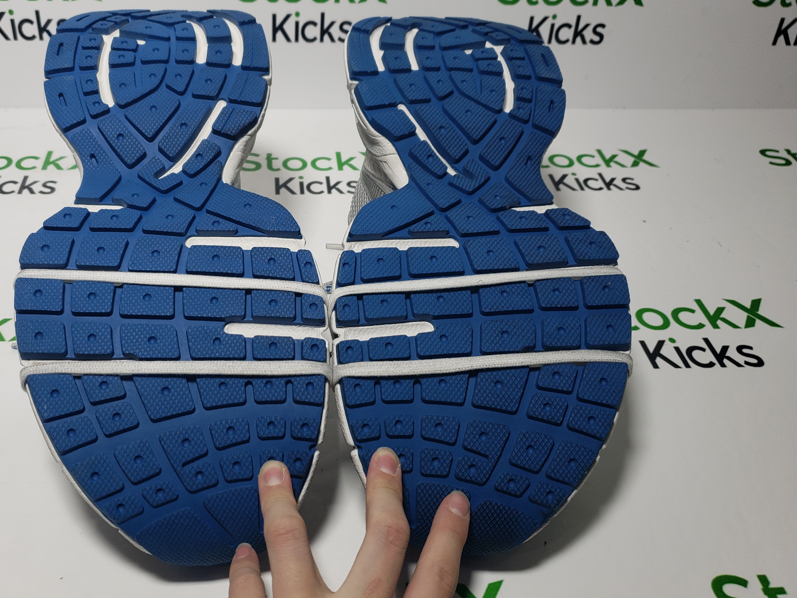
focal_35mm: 32
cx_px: 316
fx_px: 737
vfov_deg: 44.1
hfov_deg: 56.4
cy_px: 276
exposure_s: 1/522
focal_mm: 4.3
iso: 50
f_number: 1.5
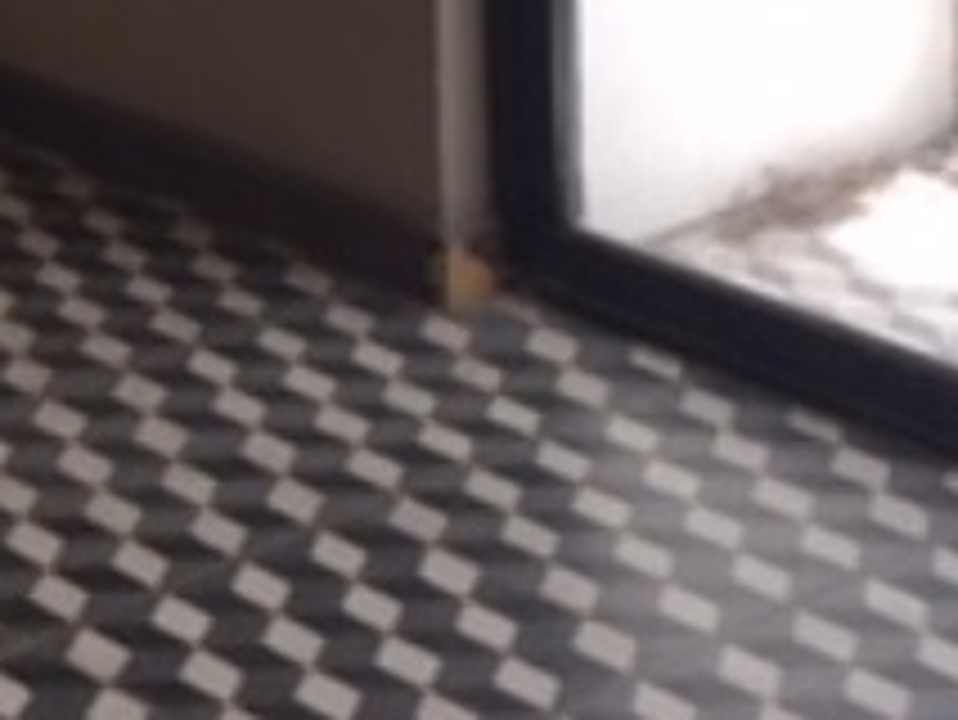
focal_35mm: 145
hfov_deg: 13.4
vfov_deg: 9.4
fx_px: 4015
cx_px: -76
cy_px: -832
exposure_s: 1/120
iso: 32
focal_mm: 4.15
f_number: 2.2
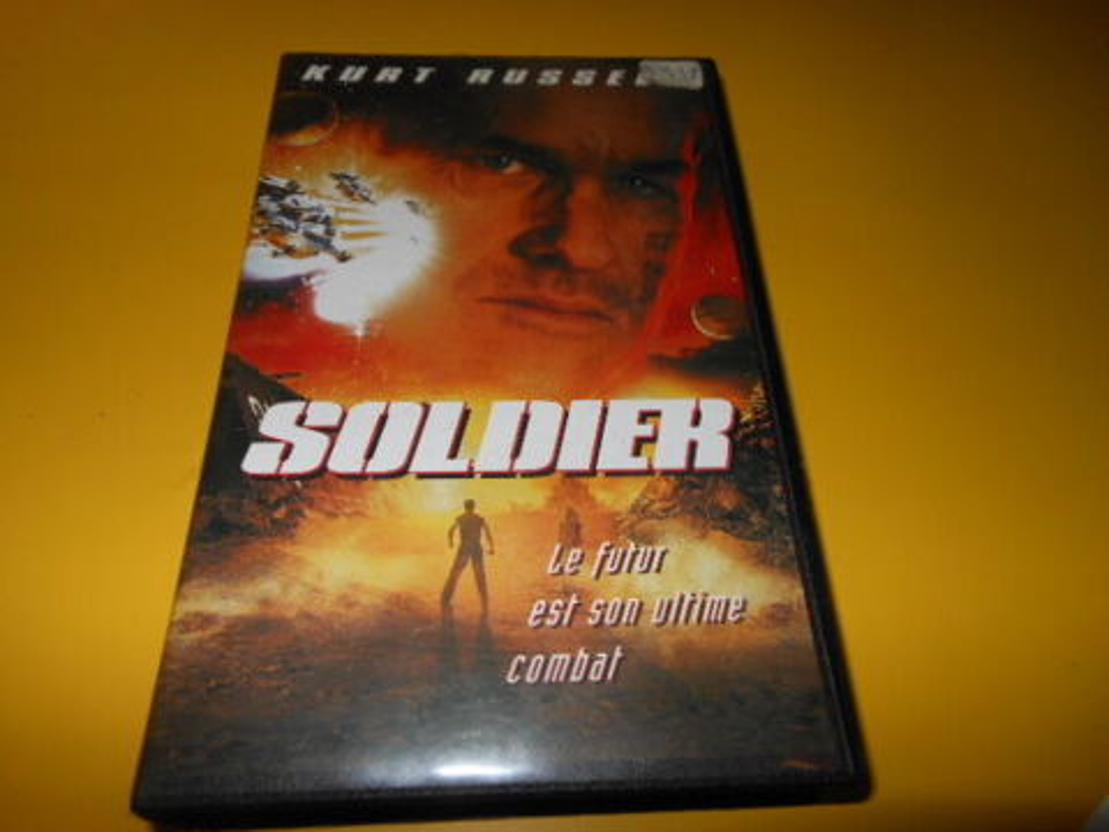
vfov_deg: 54.9
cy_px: 416
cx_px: 554
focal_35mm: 25
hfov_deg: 69.4
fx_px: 801
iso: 100
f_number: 10.2
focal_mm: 4.5
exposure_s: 1/25
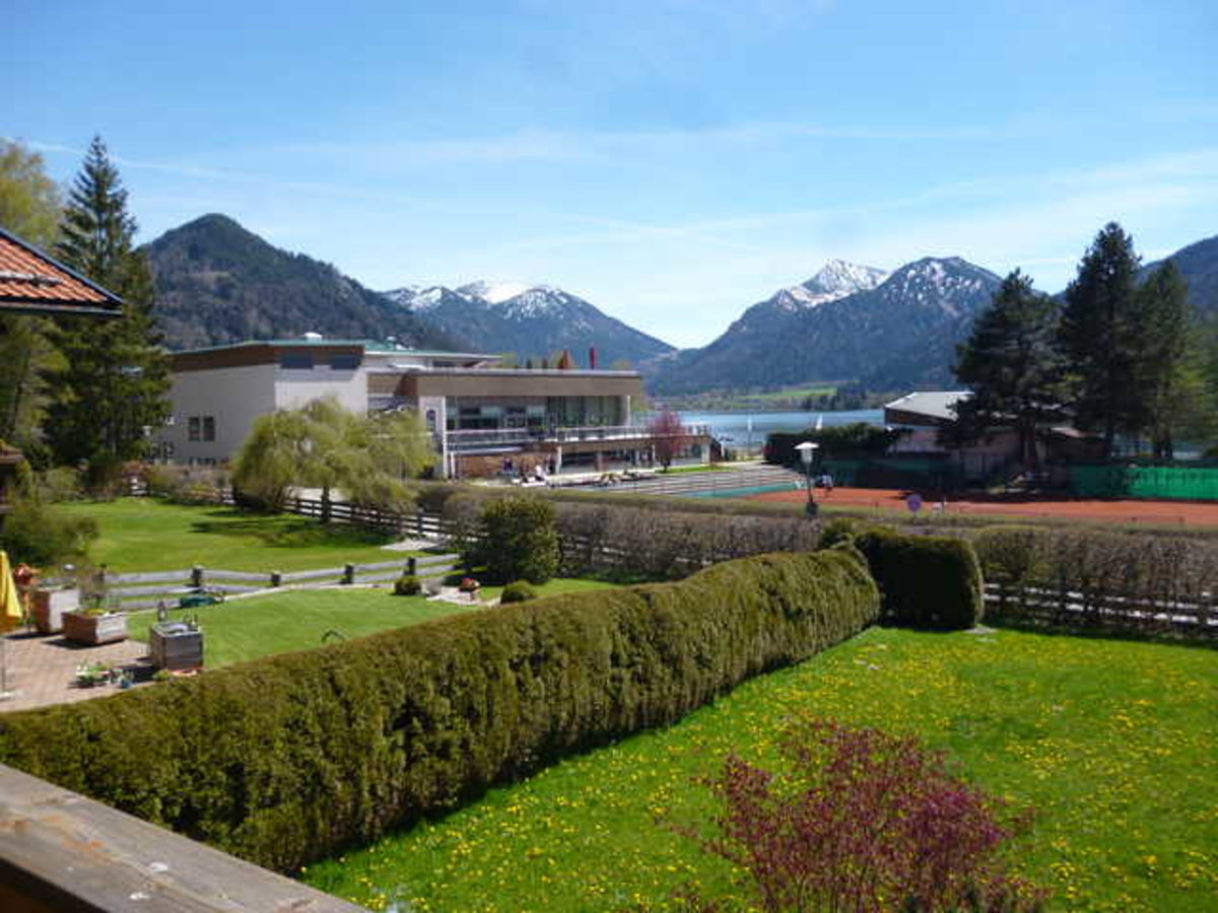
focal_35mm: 28
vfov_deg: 49.7
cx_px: 609
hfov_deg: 63.4
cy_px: 456
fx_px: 985
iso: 100
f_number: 9
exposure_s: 1/100
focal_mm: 5
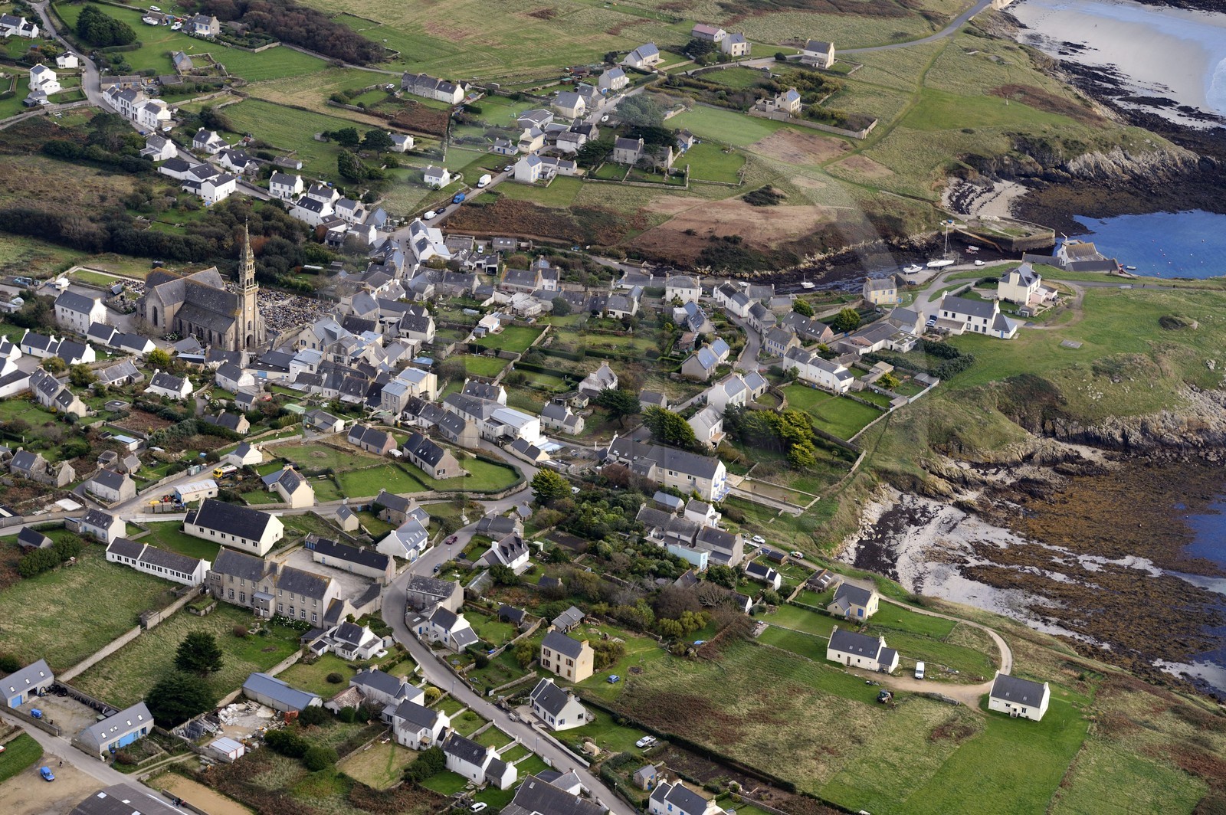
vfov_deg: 18.2
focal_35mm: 75
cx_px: 613
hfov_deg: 27.0
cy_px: 408
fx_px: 2552
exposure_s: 1/1250
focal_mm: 75
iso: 640
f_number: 4
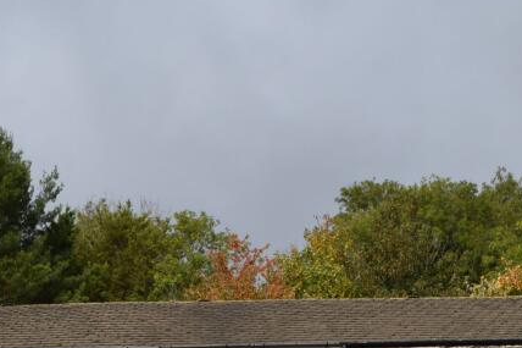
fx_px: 1145
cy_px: 325
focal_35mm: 79
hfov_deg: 25.6
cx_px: 187
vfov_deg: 17.0
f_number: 10
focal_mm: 22
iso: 200
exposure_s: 1/400
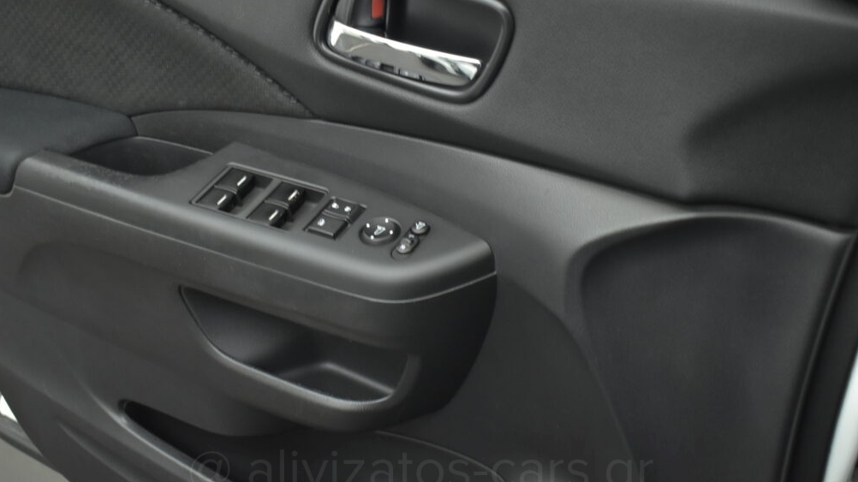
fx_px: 1024
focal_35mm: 45
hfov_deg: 45.5
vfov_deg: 26.5
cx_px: 420
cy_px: 221
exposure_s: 1/60
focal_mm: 28
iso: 1600
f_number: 4.2
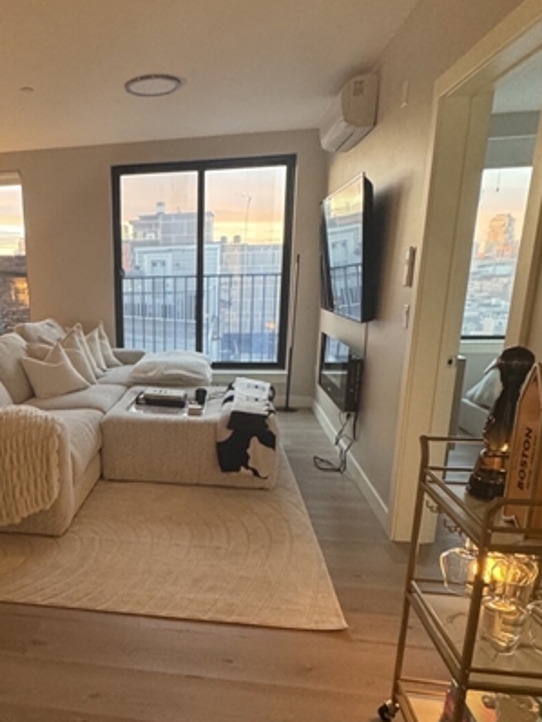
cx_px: 111
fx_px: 563
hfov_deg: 48.6
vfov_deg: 64.9
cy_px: 423
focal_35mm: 27
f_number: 2.2
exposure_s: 1/60
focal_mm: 2.22
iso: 500
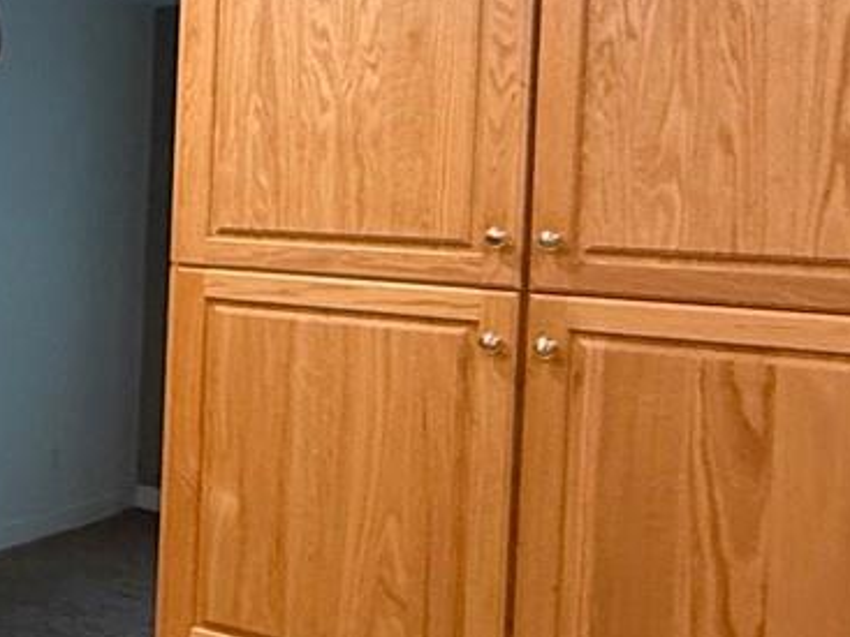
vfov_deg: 23.9
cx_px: -655
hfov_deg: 21.5
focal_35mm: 61
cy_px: 190
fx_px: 1497
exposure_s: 1/60
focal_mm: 2.22
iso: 400
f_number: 2.2
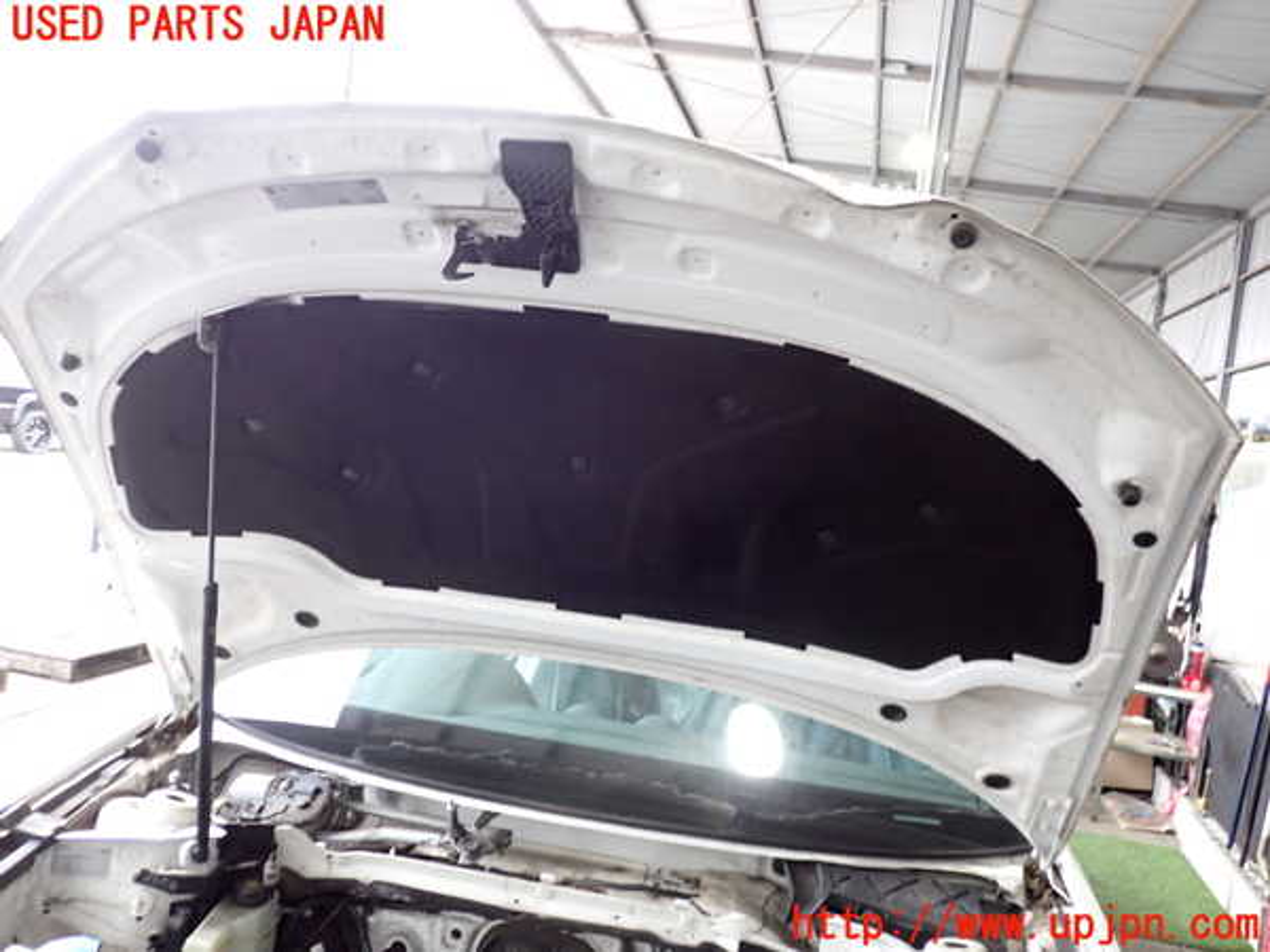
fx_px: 1101
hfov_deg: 60.0
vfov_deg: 46.8
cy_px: 476
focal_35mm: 30
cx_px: 635
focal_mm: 5.4
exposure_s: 1/30
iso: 400
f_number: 2.3
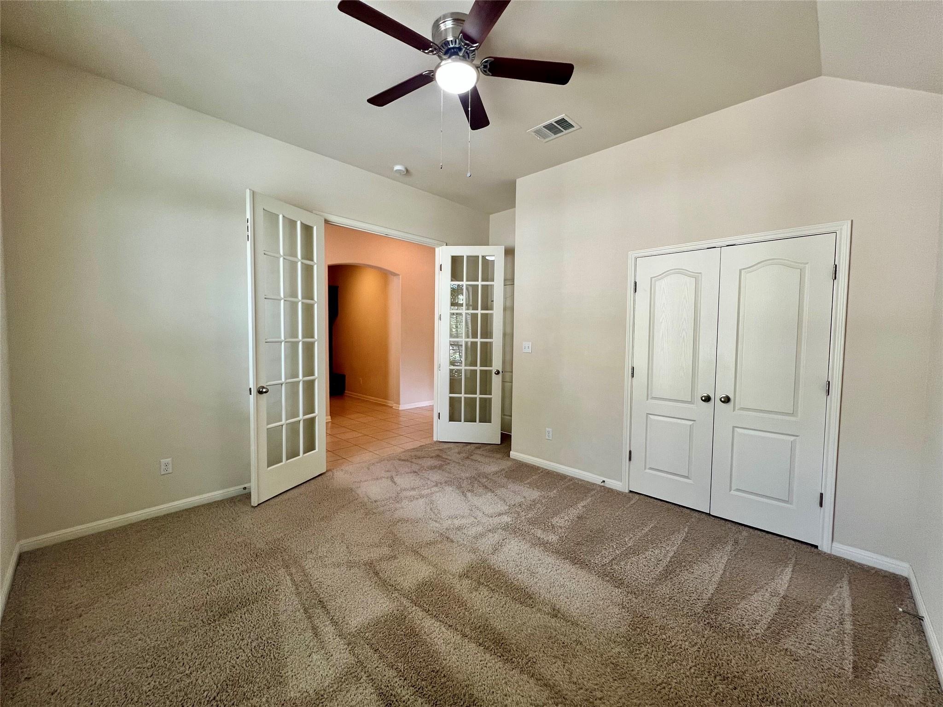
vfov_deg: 89.9
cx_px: 472
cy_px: 354
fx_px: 354
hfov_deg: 106.2
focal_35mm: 13
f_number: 1.8
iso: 160
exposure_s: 1/120
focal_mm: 1.57
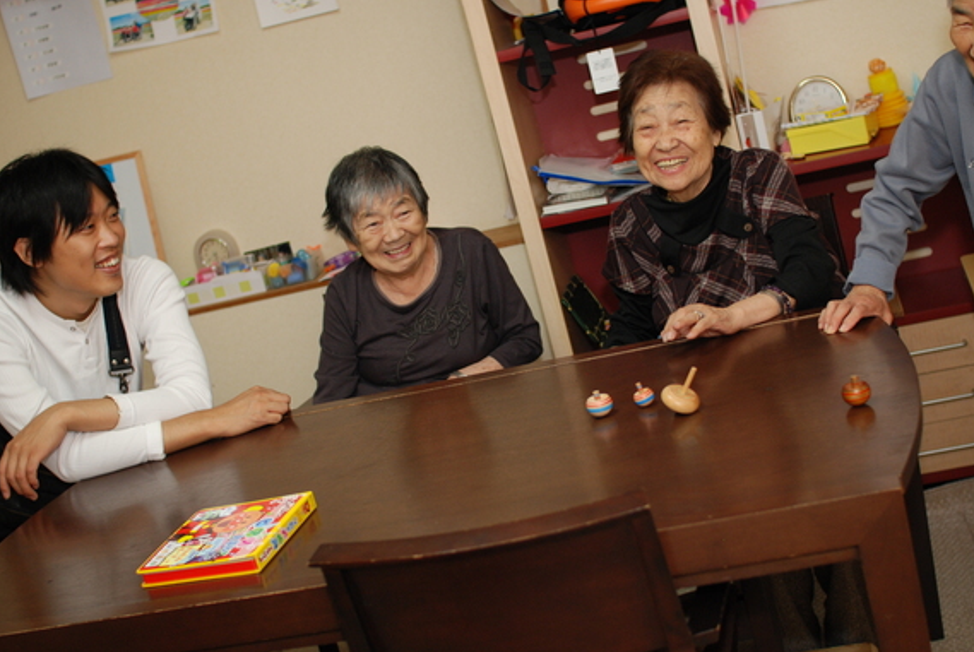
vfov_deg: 25.6
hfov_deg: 37.4
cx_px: 532
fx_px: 1436
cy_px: 316
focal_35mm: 53
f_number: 2
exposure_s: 1/125
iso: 320
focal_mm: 30
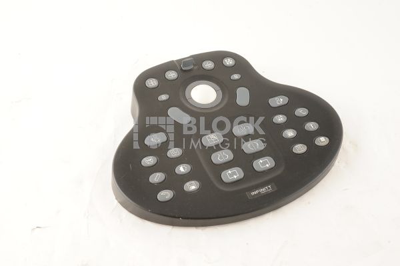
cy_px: 133
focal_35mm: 50
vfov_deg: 26.9
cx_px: 200
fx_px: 555
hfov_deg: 39.6
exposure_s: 1/125
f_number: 11
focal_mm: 50
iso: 1600
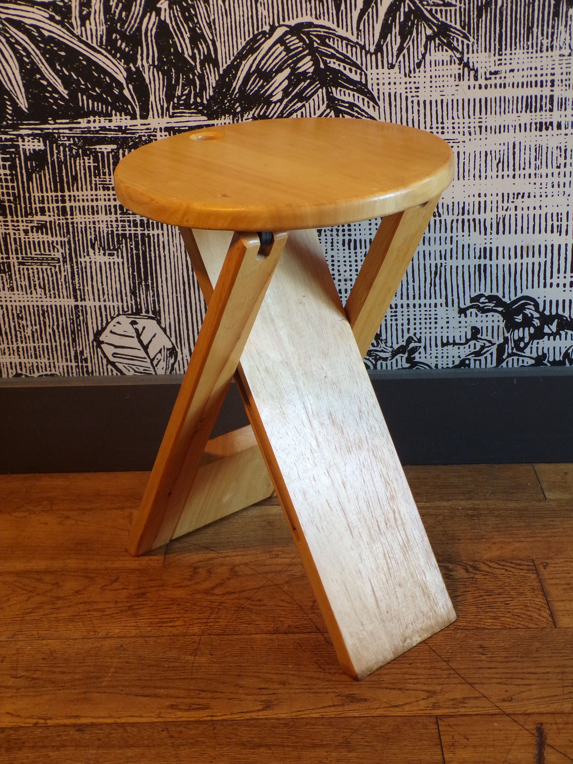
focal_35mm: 49
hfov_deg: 29.7
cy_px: 382
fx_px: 1081
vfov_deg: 38.9
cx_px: 286
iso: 200
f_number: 3.5
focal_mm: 8.7
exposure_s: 1/20
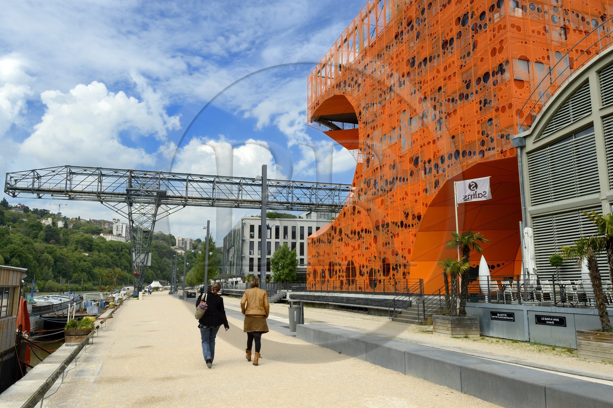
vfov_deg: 44.9
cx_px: 306
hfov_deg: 63.7
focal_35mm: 29
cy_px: 204
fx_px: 493
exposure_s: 1/320
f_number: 16
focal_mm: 29
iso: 400
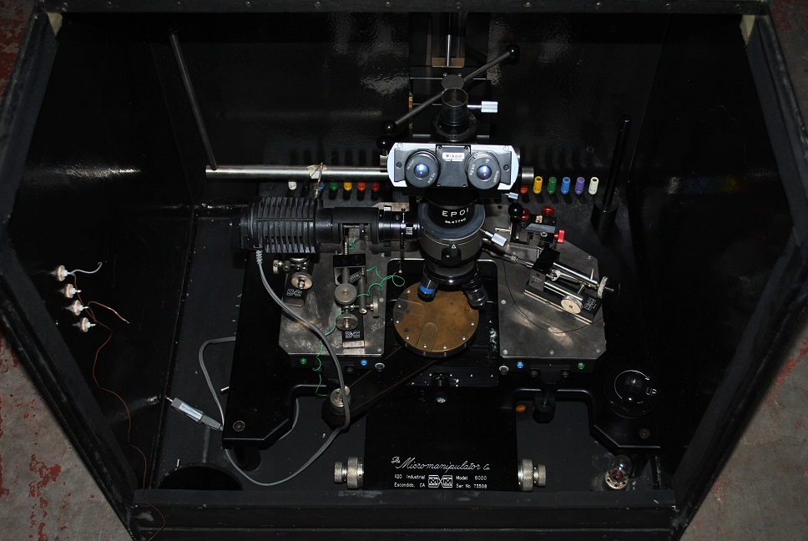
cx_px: 404
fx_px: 1011
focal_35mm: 45
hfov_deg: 43.6
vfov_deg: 29.9
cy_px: 270
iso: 100
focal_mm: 30
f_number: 4.5
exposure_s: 1/125
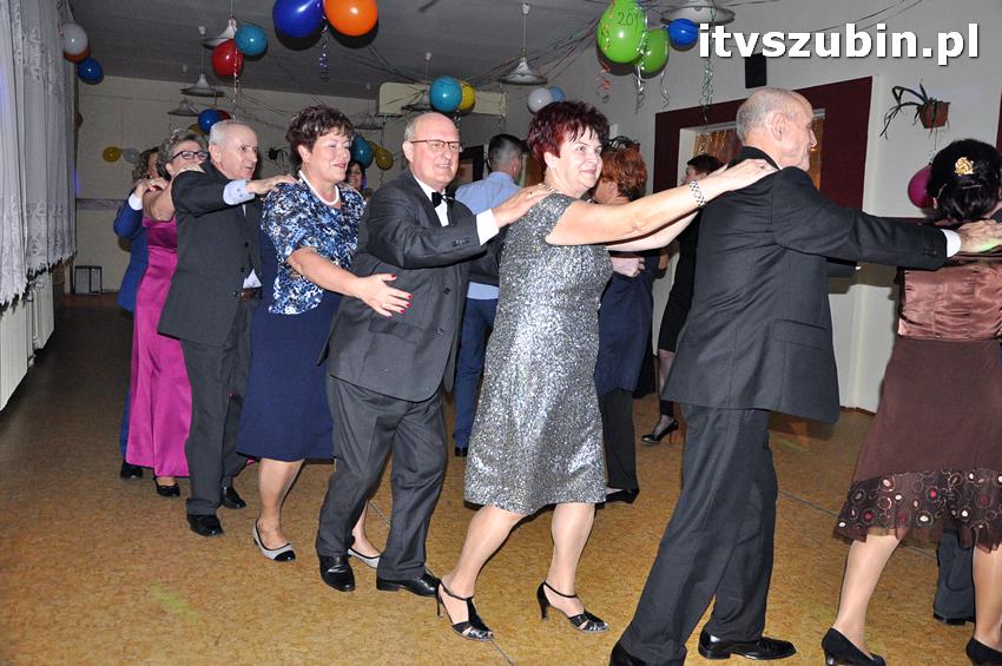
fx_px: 876
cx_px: 501
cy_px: 333
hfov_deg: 59.5
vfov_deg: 41.6
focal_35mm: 32
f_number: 5
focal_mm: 21
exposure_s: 1/60
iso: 1600
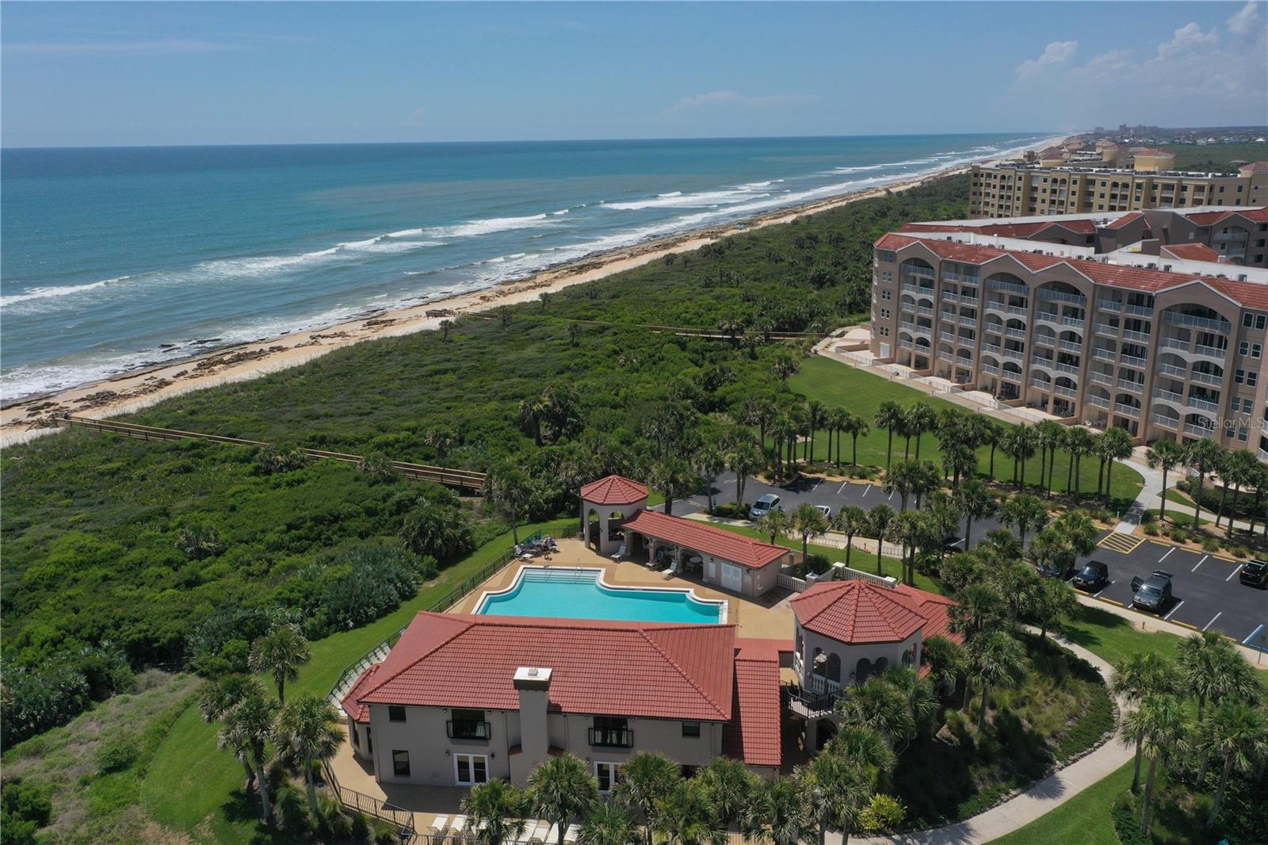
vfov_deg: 46.4
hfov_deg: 65.5
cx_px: 634
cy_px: 422
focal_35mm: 28
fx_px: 986
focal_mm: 10.26
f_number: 6.3
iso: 100
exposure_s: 1/800
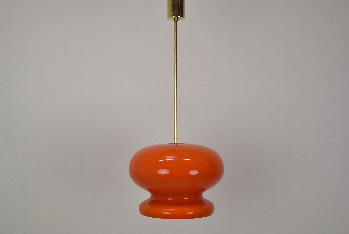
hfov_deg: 41.1
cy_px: 117
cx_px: 174
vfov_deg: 28.1
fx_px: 466
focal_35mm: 48
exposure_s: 1/320
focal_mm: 32
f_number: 9
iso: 1600
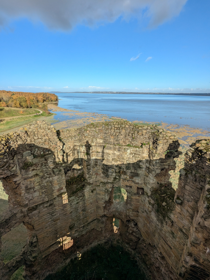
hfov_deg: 78.1
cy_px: 140
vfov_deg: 94.5
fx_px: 129
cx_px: 105
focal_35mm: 16
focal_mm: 2.35
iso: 50
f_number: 2.2
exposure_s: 1/1368
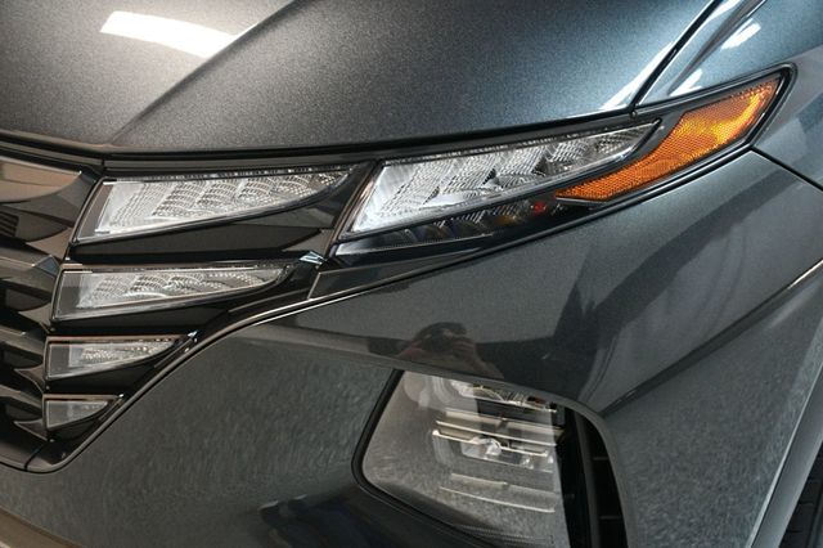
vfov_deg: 28.0
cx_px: 412
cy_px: 274
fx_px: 1097
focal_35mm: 48
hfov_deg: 41.1
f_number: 4
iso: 3200
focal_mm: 32
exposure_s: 1/60
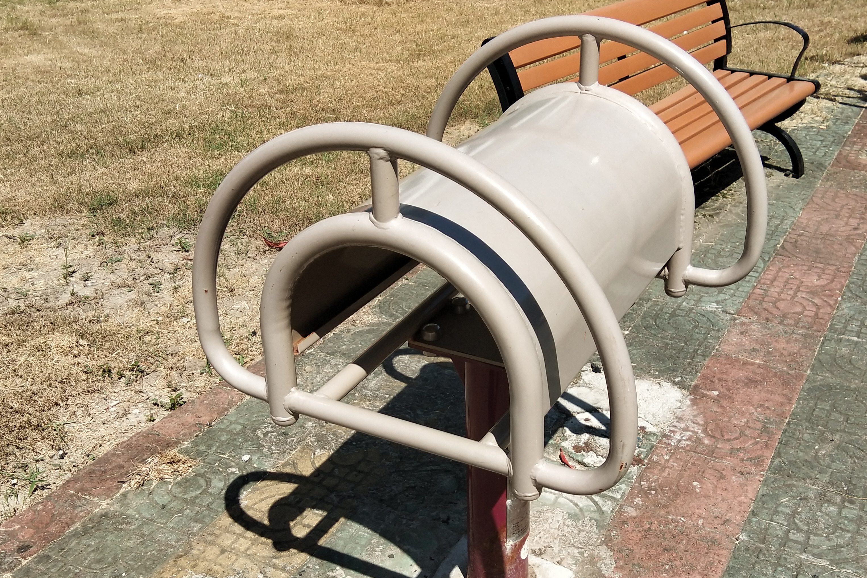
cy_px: 377
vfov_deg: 30.3
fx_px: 1060
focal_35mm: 44
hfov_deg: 44.4
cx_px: 482
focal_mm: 3.69
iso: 50
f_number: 2.2
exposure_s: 1/1121
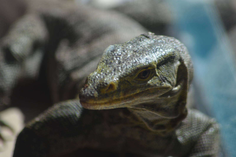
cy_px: 78
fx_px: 2944
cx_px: 118
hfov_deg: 4.6
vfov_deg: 3.0
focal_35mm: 450
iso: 400
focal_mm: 300
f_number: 5.6
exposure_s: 1/1250
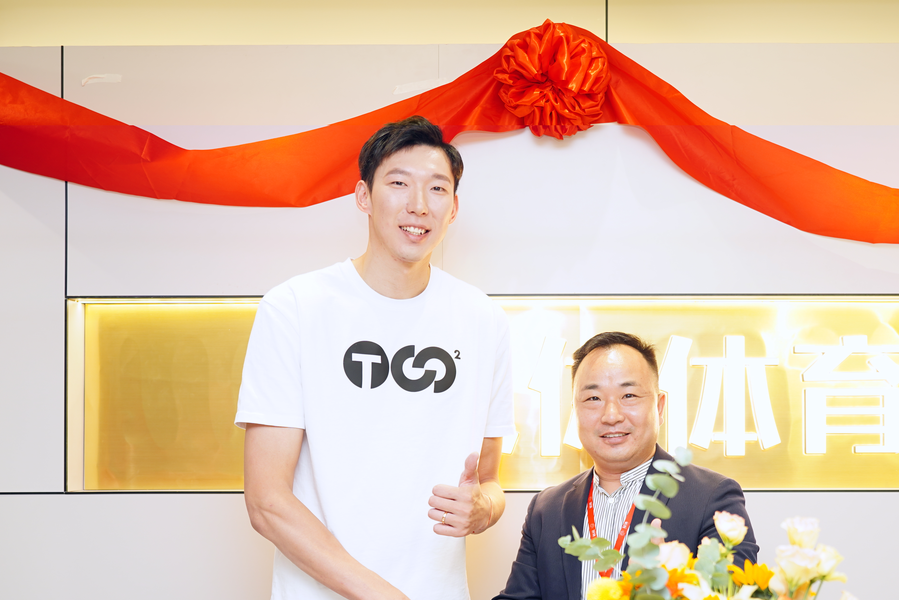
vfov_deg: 24.0
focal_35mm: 56
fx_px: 1398
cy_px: 423
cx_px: 534
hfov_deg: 35.5
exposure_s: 1/100
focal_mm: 35
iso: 200
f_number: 2.2
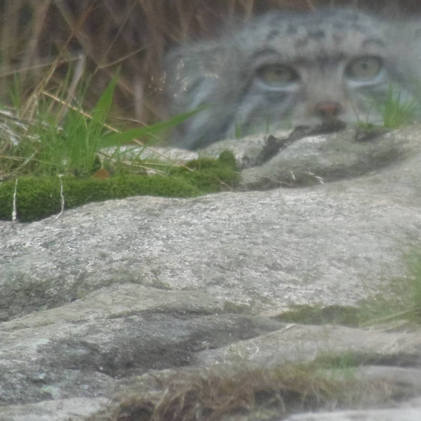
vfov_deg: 1.1
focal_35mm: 1537
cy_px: 142
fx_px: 21149
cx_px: 327
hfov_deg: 1.1
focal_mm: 154.8
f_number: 5.7
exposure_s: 1/400
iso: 400
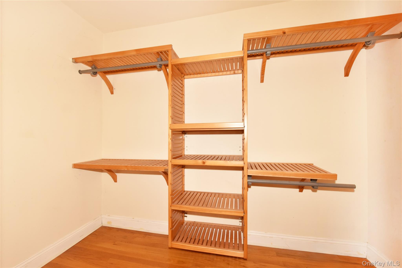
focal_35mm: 15
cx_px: 201
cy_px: 134
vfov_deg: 77.3
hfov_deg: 100.4
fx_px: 168
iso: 1600
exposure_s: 1/200
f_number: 18
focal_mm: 15
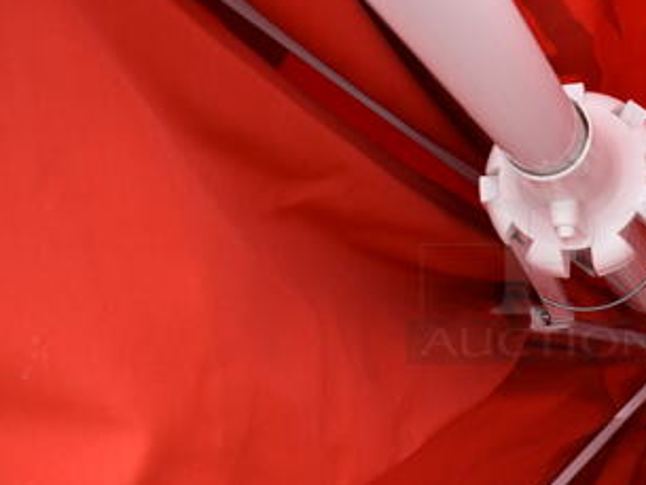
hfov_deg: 33.7
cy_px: 252
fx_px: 971
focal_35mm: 52
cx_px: 644
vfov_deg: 28.0
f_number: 6.3
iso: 200
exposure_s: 1/250
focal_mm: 18
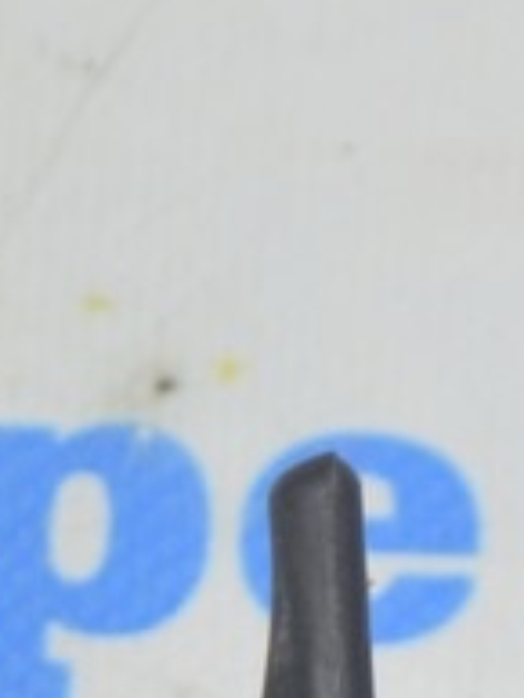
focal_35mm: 421
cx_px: 582
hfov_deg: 3.5
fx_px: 8479
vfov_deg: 4.7
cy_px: 848
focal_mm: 55
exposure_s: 1/20
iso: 400
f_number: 5.6
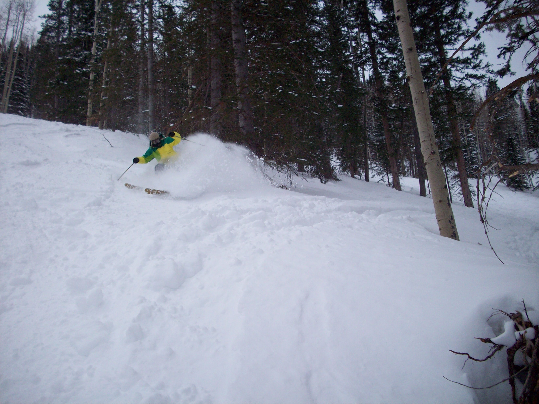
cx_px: 270
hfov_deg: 50.1
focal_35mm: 37
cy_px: 202
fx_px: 576
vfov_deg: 38.7
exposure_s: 1/935
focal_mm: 6.2
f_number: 5.6
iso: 80
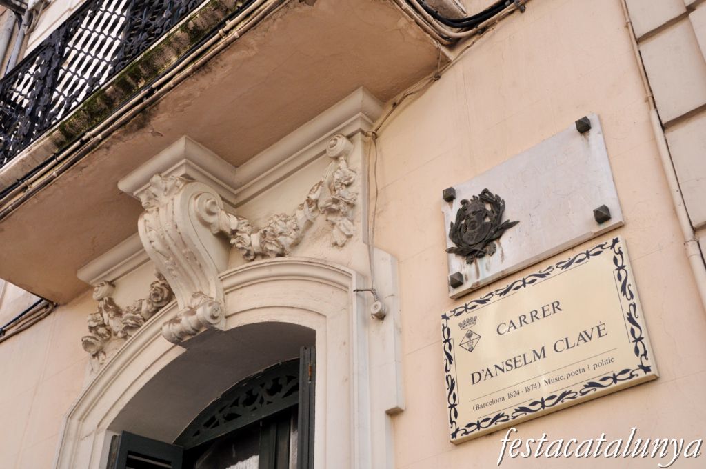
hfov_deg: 46.5
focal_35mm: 42
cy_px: 234
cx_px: 353
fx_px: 823
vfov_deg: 31.8
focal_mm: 28
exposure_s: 1/320
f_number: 9
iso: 500
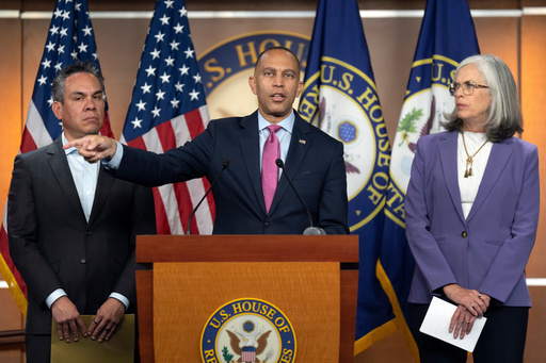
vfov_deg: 6.9
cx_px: 273
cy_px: 182
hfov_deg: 10.3
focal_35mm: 200
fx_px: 3032
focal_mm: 200
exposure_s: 1/500
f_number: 2.8
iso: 5000
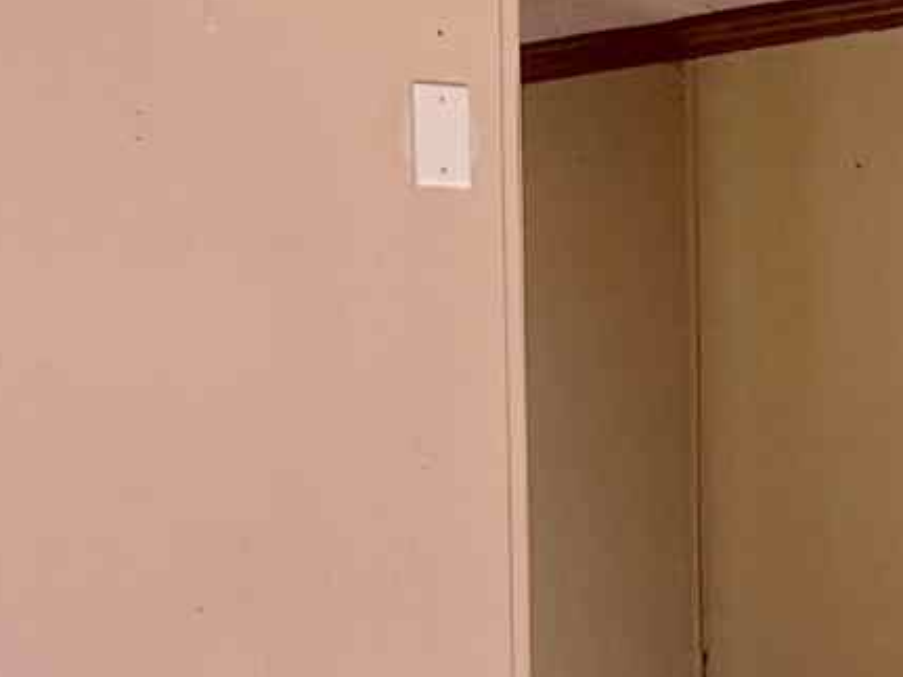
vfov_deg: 8.5
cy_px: 1056
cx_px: 1058
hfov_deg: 11.4
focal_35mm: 171
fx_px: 4459
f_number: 1.78
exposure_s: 1/383
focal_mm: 6.76
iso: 80
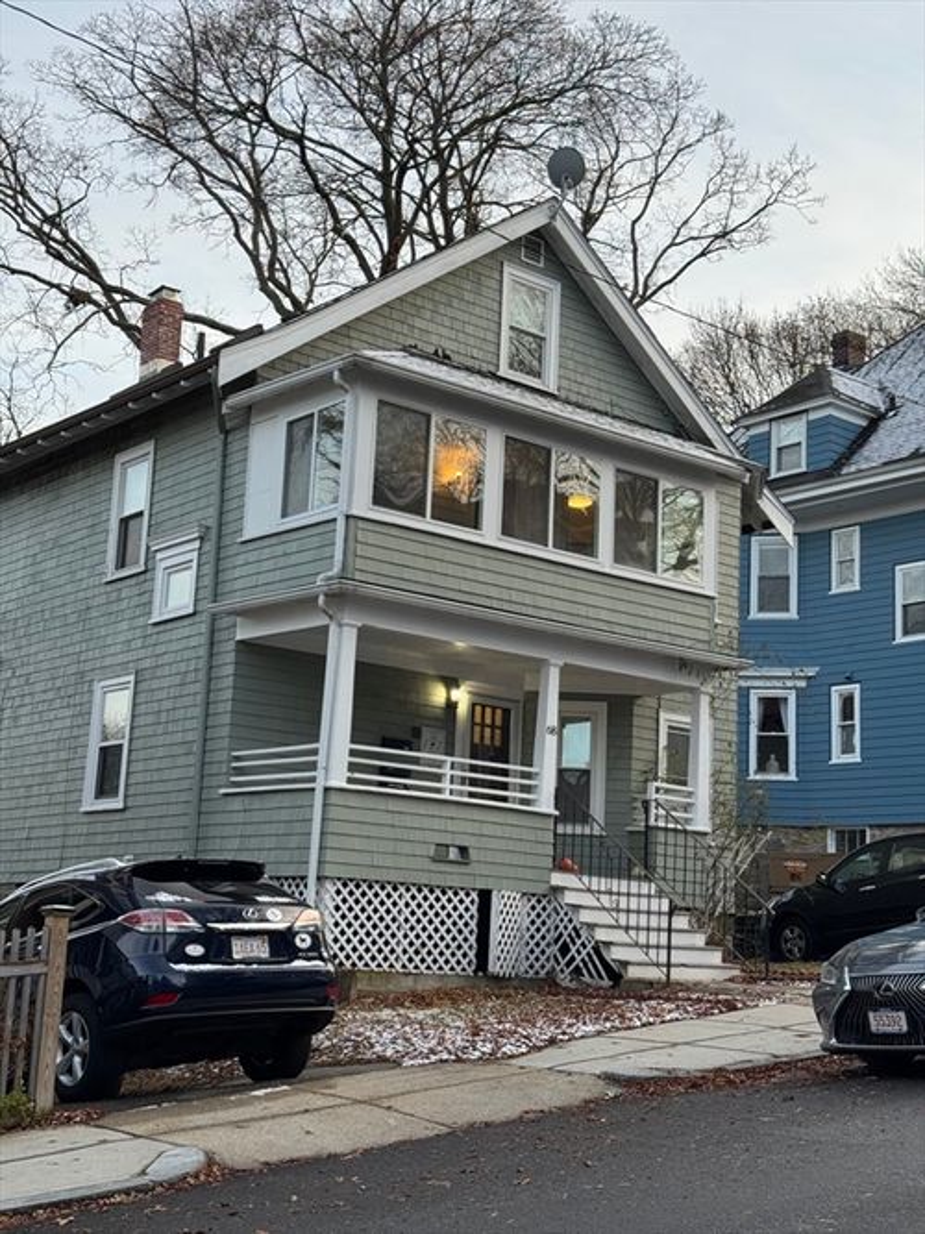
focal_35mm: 48
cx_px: 462
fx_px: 1711
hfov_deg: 30.3
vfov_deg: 39.7
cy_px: 617
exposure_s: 1/213
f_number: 1.78
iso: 50
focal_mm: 6.76
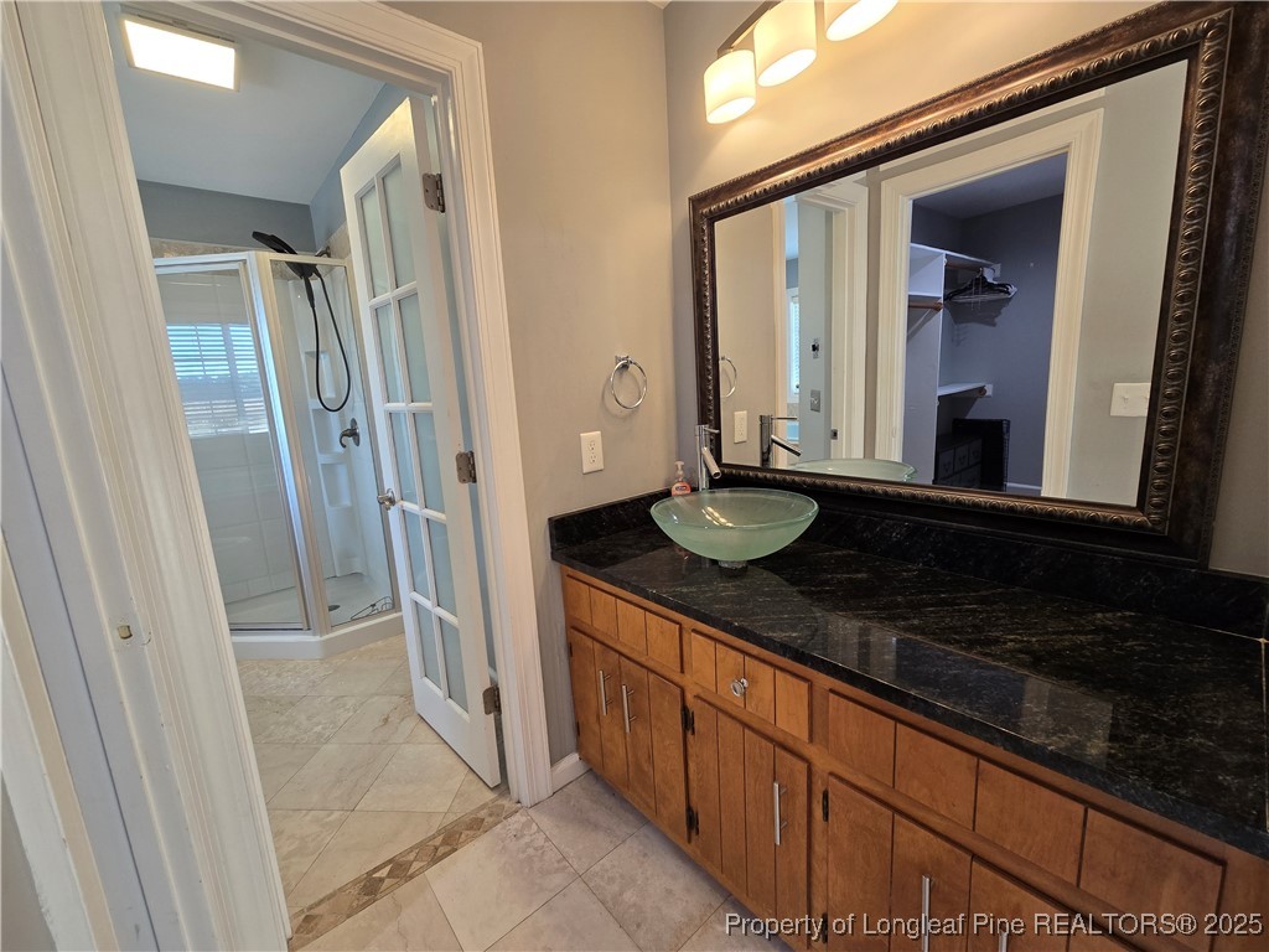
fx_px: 477
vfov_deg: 89.9
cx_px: 634
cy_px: 476
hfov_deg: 106.2
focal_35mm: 13
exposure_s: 1/60
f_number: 2.2
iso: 100
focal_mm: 2.2
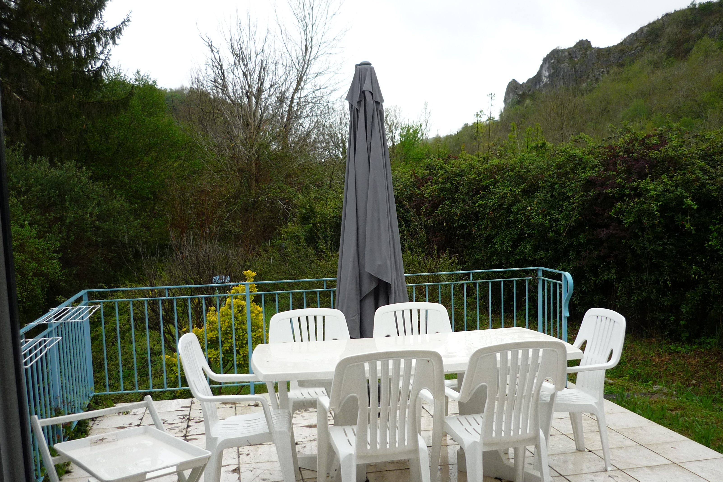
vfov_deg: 37.8
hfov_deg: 54.4
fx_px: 703
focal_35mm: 35
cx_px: 365
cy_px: 269
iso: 100
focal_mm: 5.5
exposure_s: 1/400
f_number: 2.8
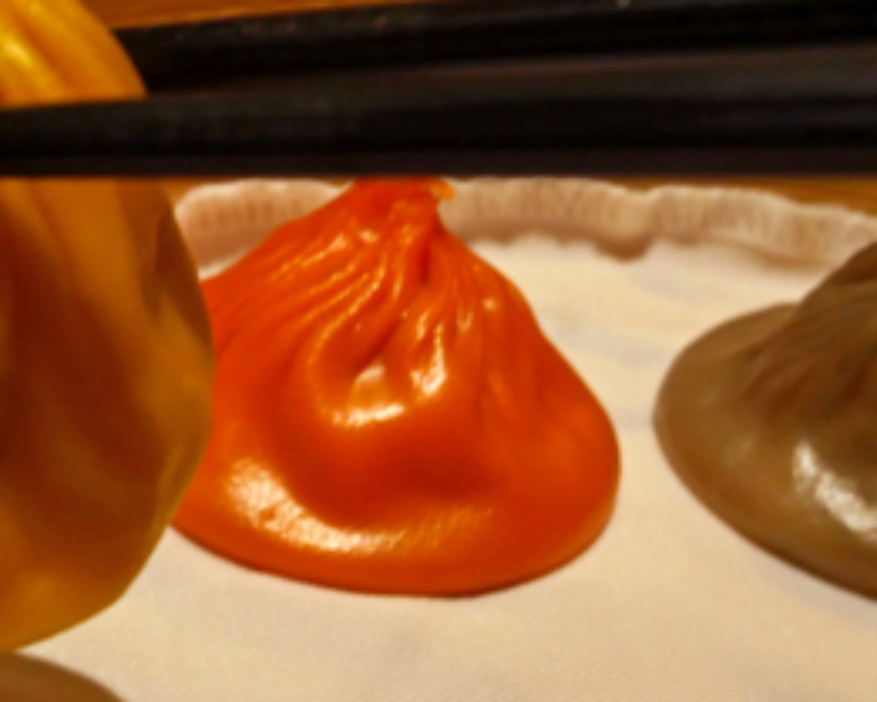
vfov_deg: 21.0
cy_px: 376
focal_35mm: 73
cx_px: 40
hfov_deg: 25.0
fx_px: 1895
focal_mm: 15
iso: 640
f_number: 5.6
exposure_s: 1/160
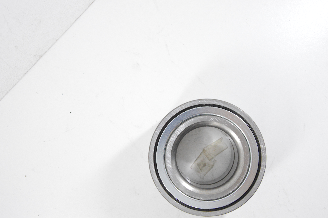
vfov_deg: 25.5
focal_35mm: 53
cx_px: 166
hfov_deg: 37.5
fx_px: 482
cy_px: 116
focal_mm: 32
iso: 3200
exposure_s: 1/100
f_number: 7.1
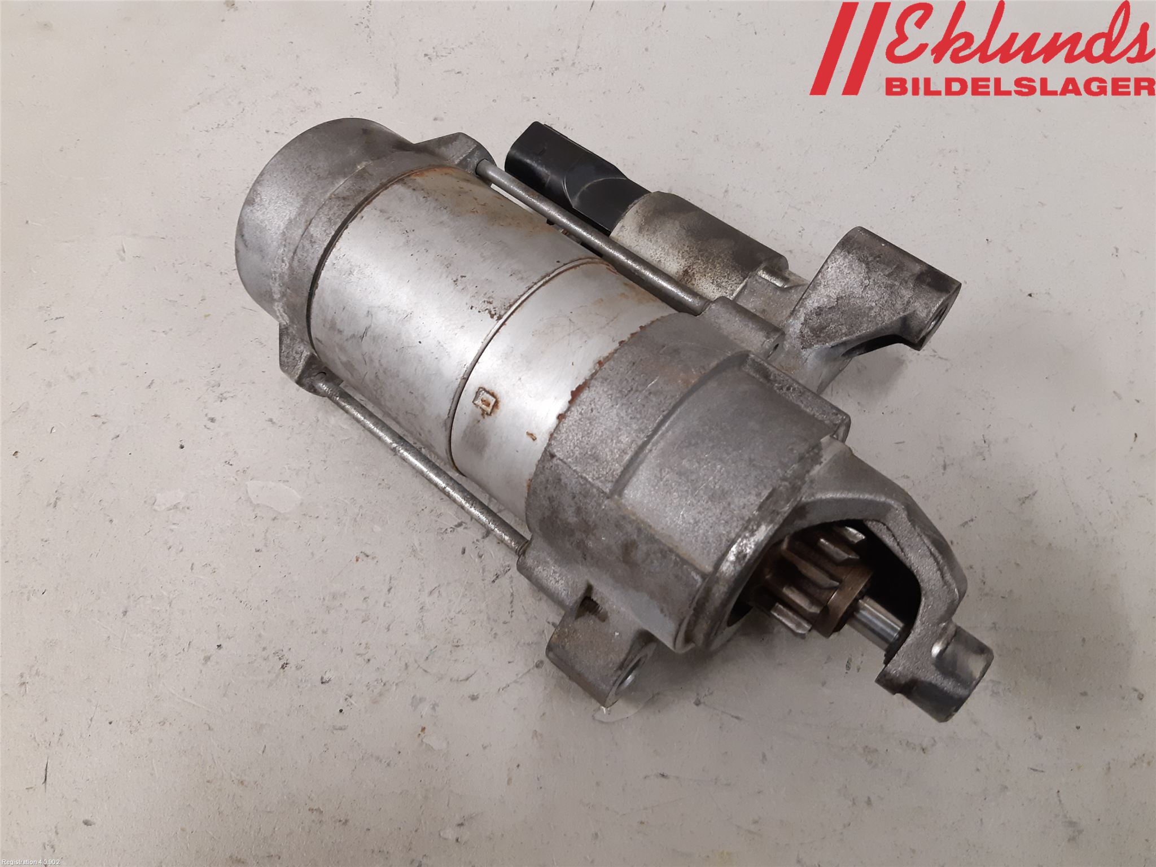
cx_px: 578
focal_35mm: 26
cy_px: 434
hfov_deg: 67.3
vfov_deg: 53.1
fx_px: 868
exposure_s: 1/50
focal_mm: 3.93
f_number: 1.7
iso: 200
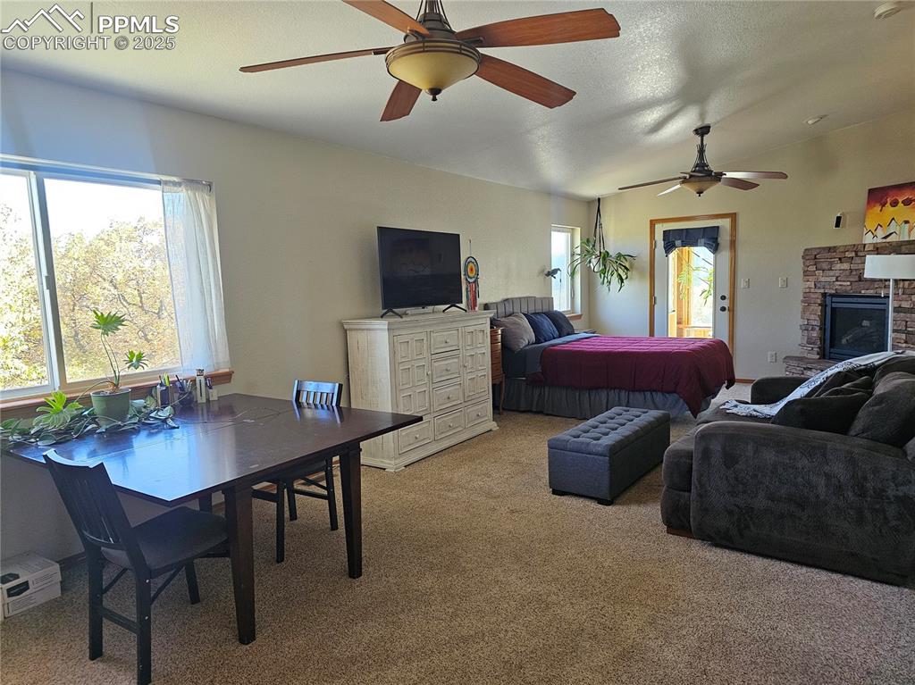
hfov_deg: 74.0
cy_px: 342
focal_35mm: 23
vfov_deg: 58.8
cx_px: 458
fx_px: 608
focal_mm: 6.3
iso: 400
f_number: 1.7
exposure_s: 1/120
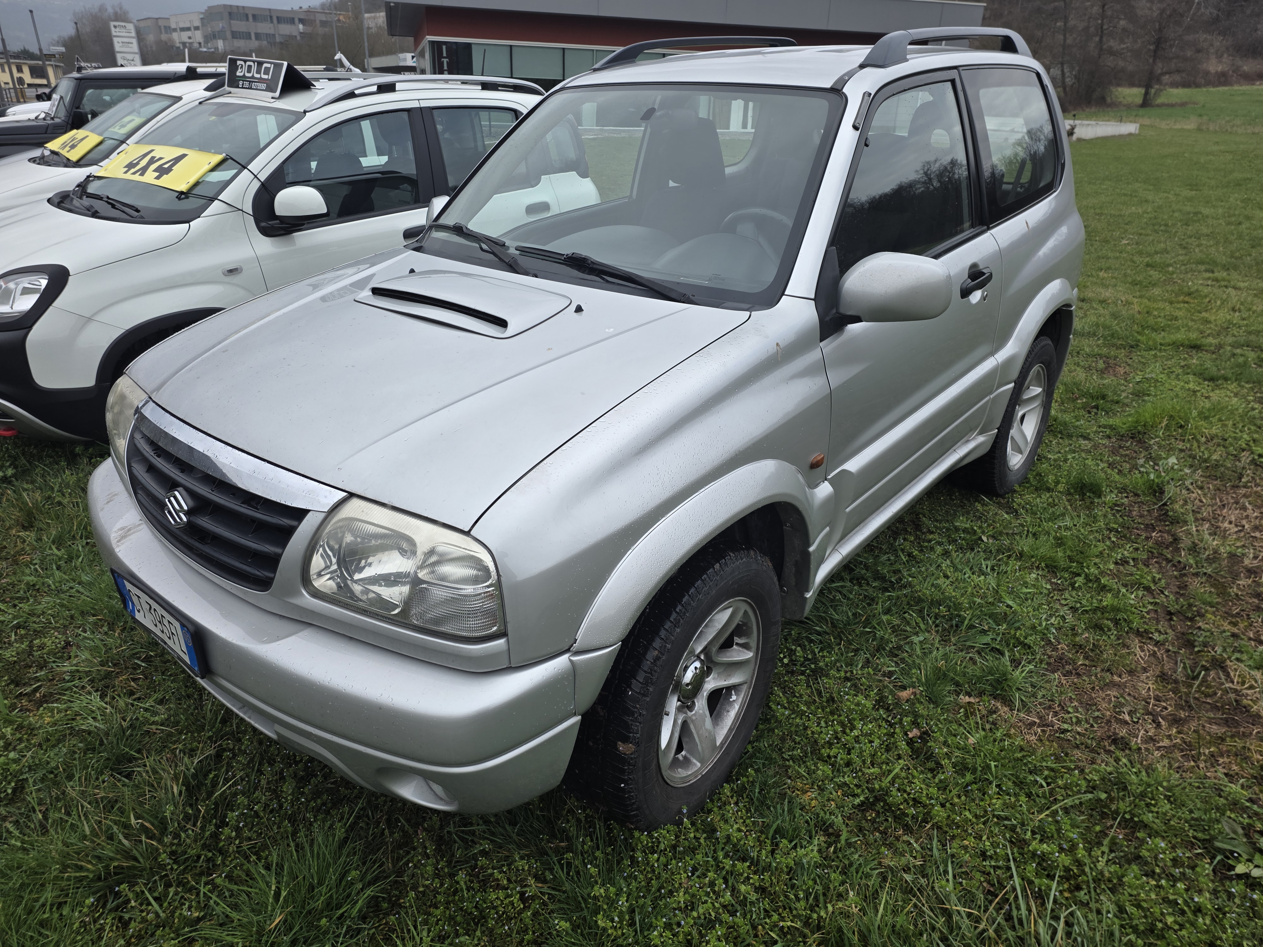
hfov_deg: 73.9
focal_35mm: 23
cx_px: 632
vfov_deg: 58.9
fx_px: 839
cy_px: 474
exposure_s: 1/3160
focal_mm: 6.25
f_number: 1.7
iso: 80
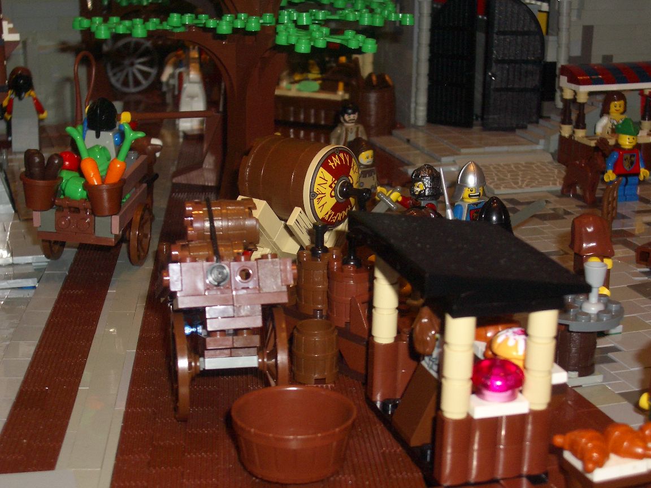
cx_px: 326
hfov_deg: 31.2
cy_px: 244
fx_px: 1166
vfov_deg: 23.7
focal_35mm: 62
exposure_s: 1/60
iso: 100
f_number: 3.5
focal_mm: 10.2
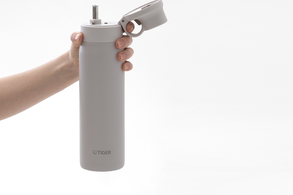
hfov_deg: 16.6
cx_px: 104
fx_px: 1001
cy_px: 81
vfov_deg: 11.1
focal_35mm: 123
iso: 100
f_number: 6.4
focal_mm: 60
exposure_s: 1/3
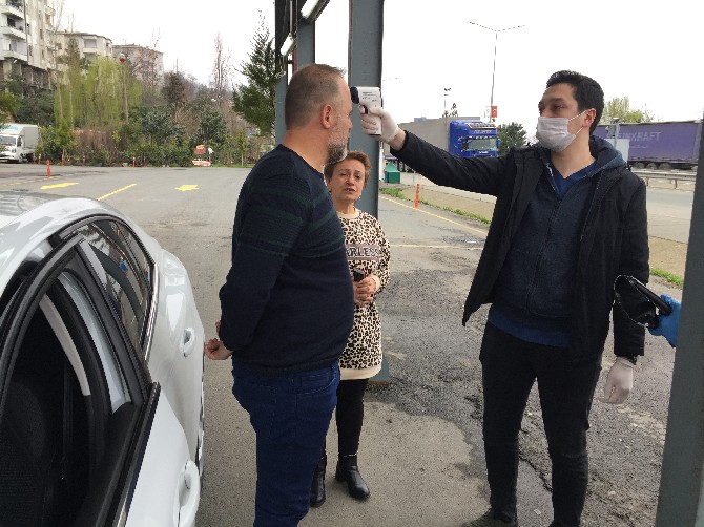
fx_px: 590
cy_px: 264
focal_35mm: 29
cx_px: 352
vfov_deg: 48.2
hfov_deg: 61.7
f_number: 2.2
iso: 32
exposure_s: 1/139
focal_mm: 4.15
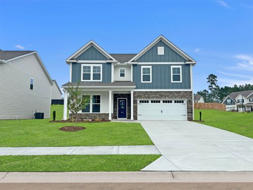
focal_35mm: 26
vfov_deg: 53.1
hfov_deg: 67.3
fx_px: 190
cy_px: 95
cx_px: 126
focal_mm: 5.7
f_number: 1.5
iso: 50
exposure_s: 1/1751
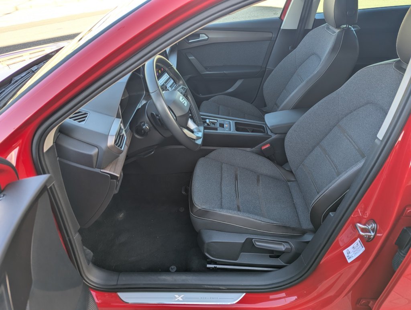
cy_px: 155
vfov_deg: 56.9
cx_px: 206
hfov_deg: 71.5
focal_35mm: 24
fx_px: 285
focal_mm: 6.81
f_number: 1.85
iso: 38
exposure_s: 1/144
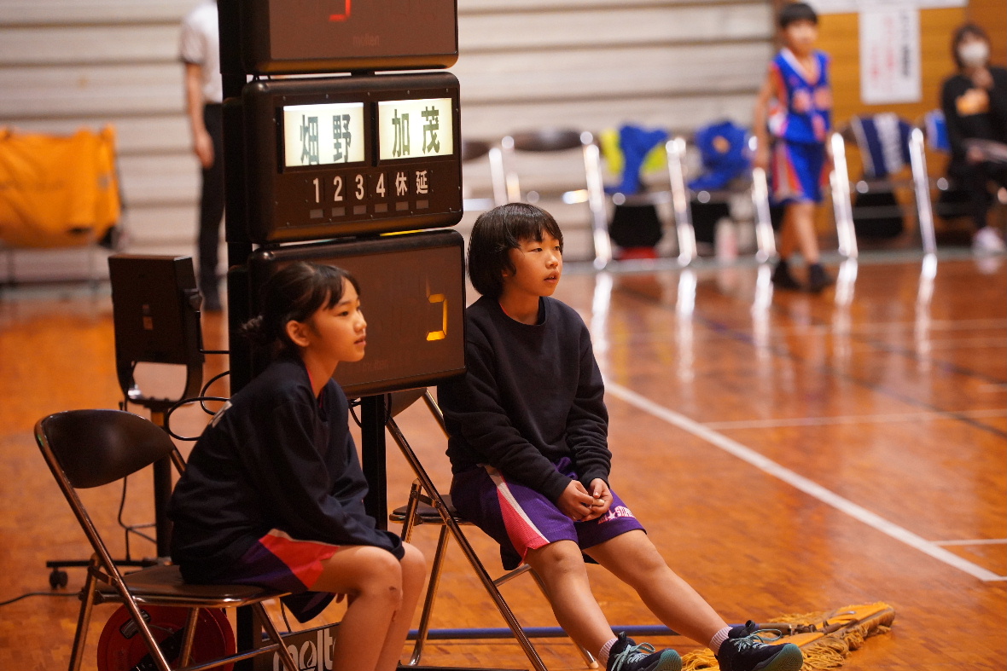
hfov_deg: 10.3
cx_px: 504
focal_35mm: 200
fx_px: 5595
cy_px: 336
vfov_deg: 6.9
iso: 8000
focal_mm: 200
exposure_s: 1/250
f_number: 4
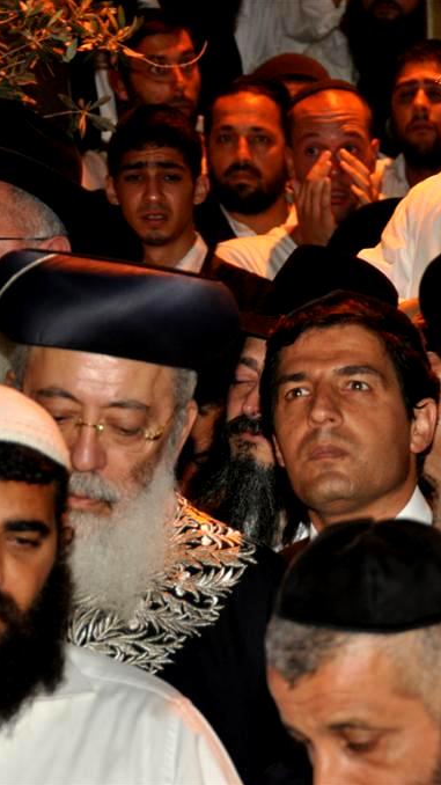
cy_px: 392
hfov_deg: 7.3
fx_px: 3453
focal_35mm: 166
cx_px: 442
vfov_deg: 13.0
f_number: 5
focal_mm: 70
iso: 800
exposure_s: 1/60
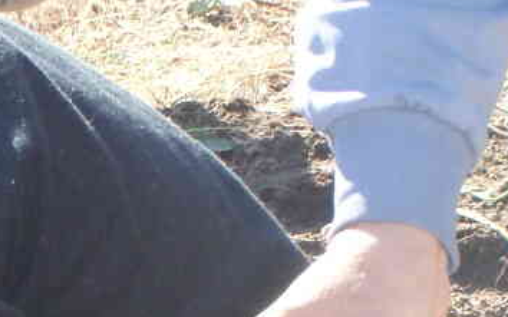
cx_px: -100
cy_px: 413
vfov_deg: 5.6
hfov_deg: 8.9
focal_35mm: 232
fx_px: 3211
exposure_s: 1/125
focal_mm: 28
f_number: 13
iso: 800
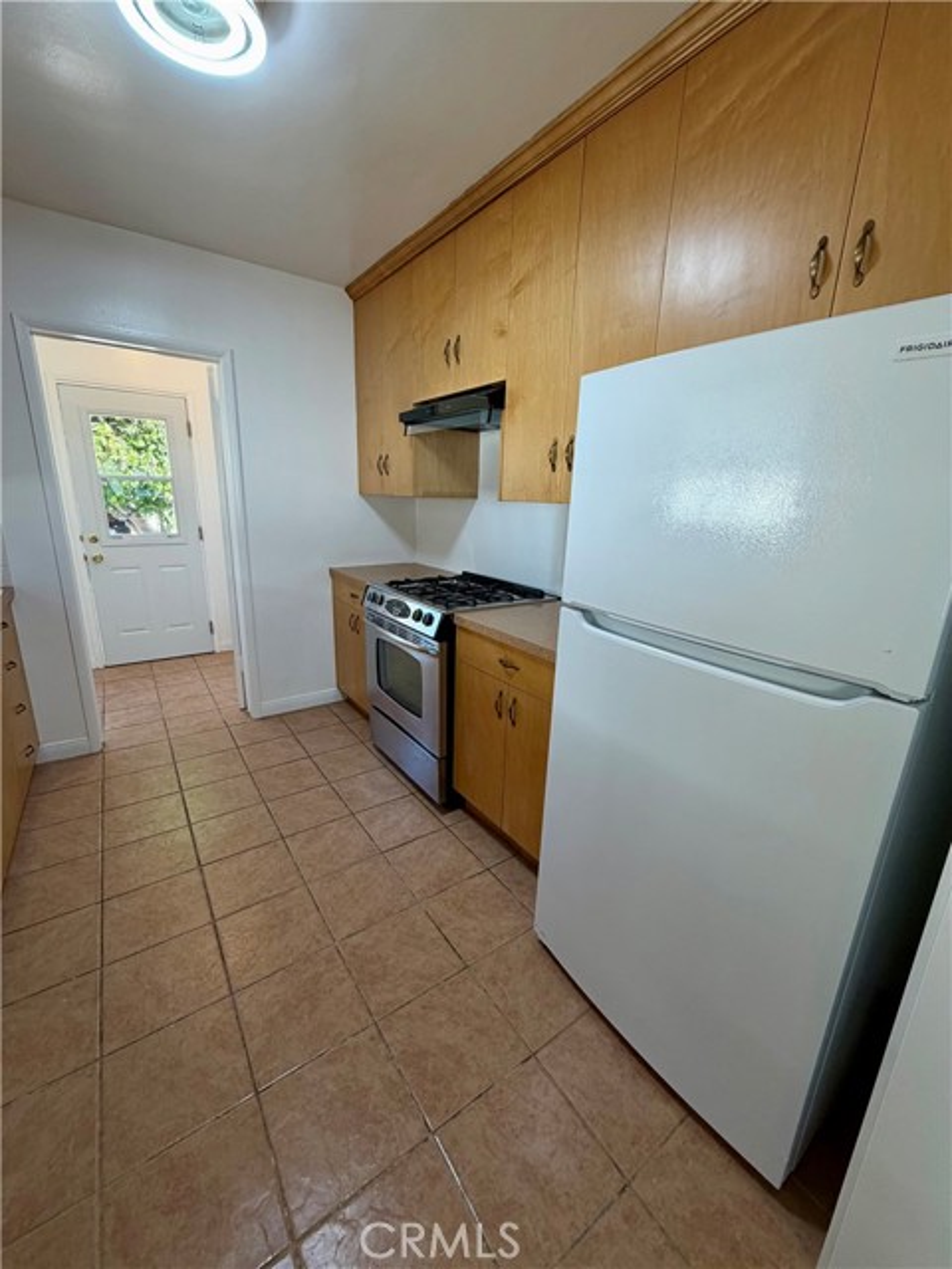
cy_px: 634
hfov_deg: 85.7
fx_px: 513
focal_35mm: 14
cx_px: 476
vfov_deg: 102.1
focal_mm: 2.22
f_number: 2.2
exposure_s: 1/120
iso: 160
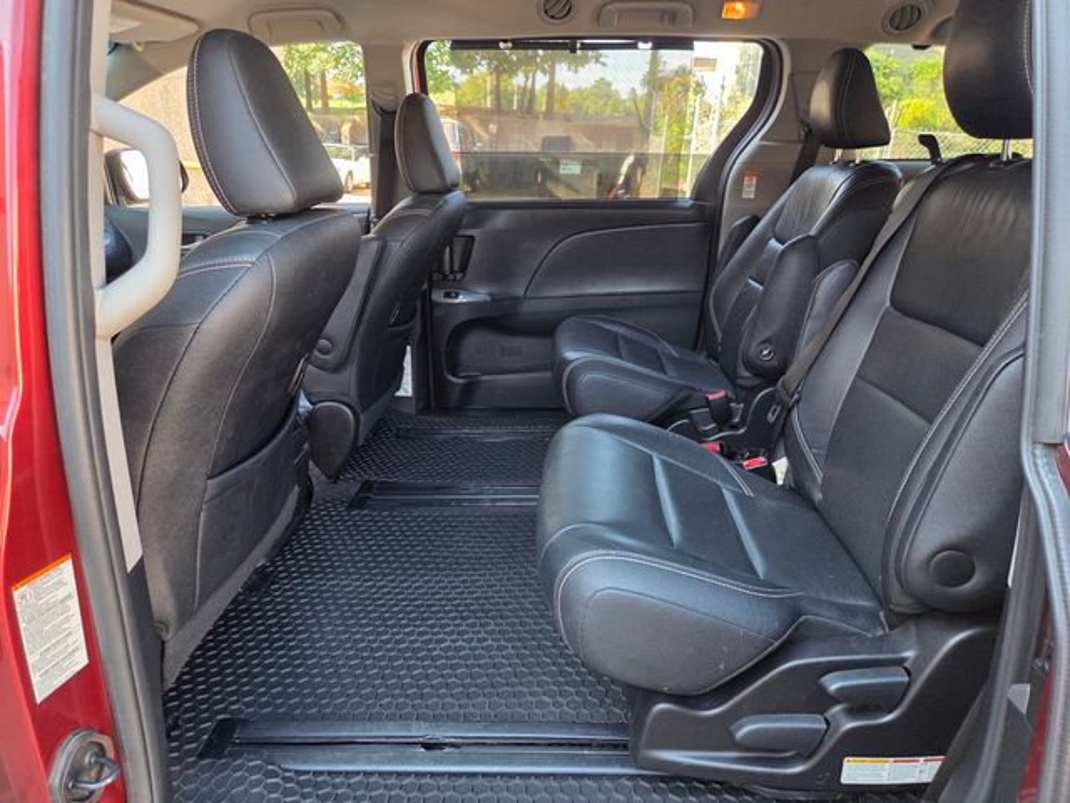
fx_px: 711
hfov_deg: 73.9
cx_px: 535
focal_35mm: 23
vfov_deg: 58.9
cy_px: 402
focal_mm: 5.4
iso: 125
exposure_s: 1/180
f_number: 1.8
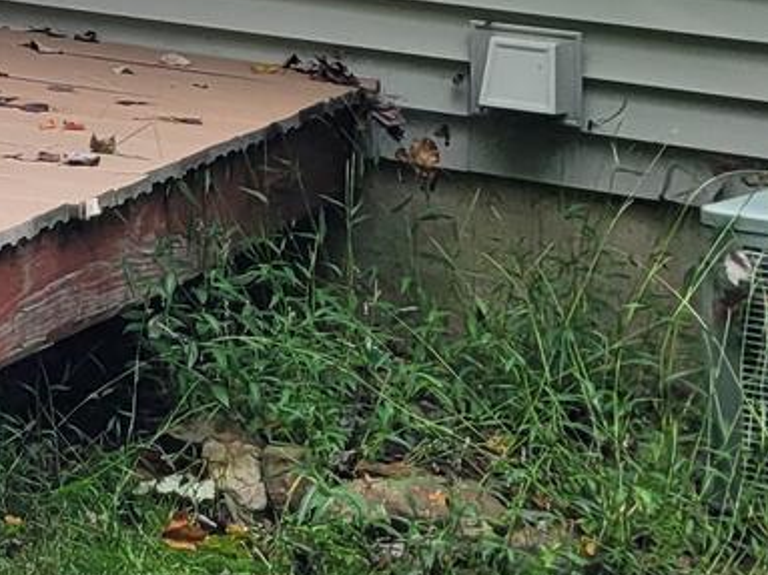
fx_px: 3083
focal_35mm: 139
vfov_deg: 9.9
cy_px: -565
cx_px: -904
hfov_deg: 12.1
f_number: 1.8
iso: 40
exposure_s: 1/275
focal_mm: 5.4
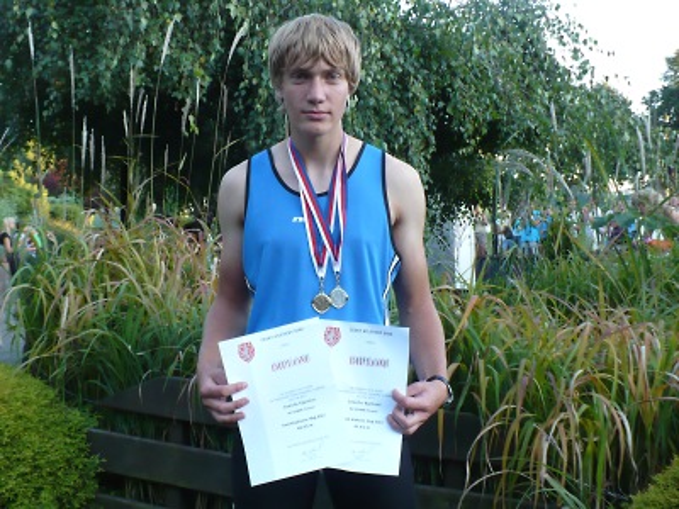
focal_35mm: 38
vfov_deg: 37.7
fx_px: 745
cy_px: 254
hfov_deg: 49.0
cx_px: 340
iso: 200
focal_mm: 6.1
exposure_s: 1/125
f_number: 2.8
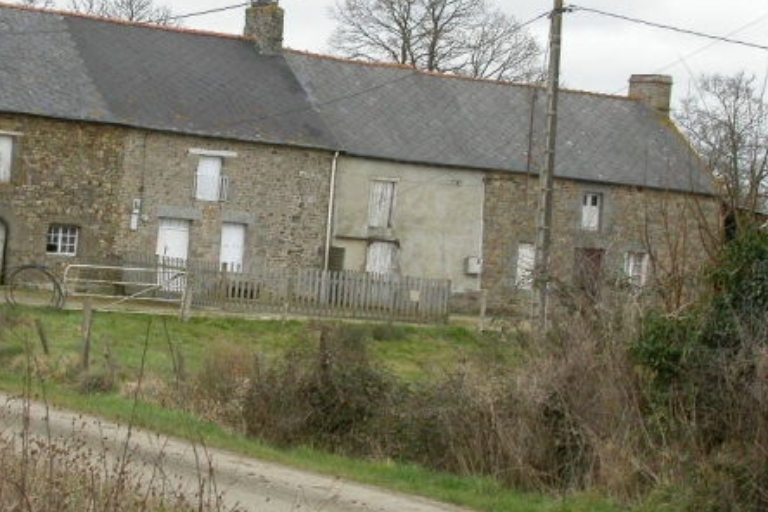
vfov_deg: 12.8
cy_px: 185
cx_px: 204
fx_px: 2282
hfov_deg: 19.0
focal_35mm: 107
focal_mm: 14
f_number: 4.7
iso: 100
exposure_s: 1/178
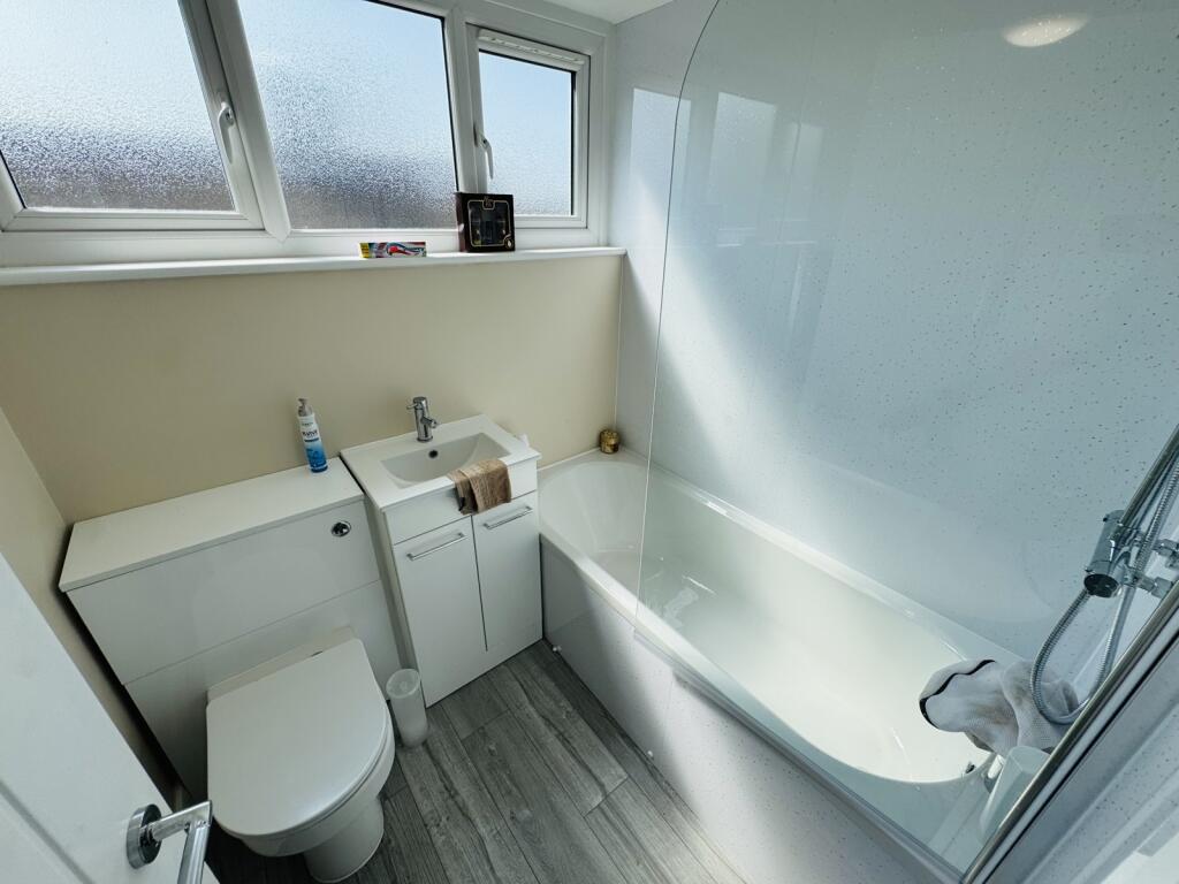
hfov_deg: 102.1
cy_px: 442
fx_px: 477
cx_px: 590
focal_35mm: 14
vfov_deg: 85.7
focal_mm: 2.22
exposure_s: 1/675
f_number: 2.2
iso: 40
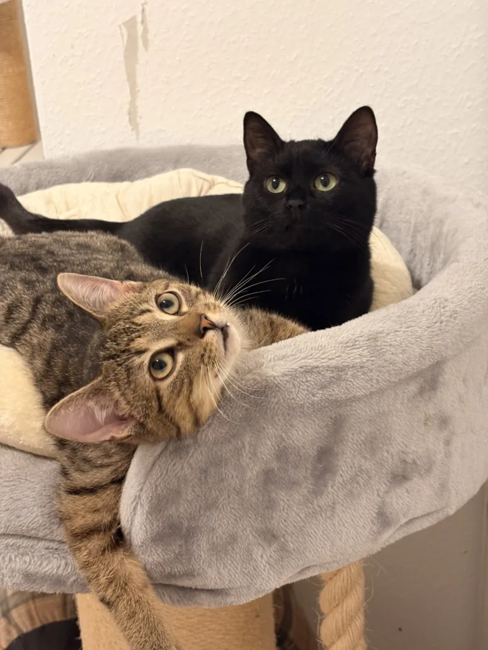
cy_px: 325
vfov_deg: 36.8
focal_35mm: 52
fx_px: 977
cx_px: 244
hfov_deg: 28.0
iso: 160
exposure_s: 1/33
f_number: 1.6
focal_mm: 5.96
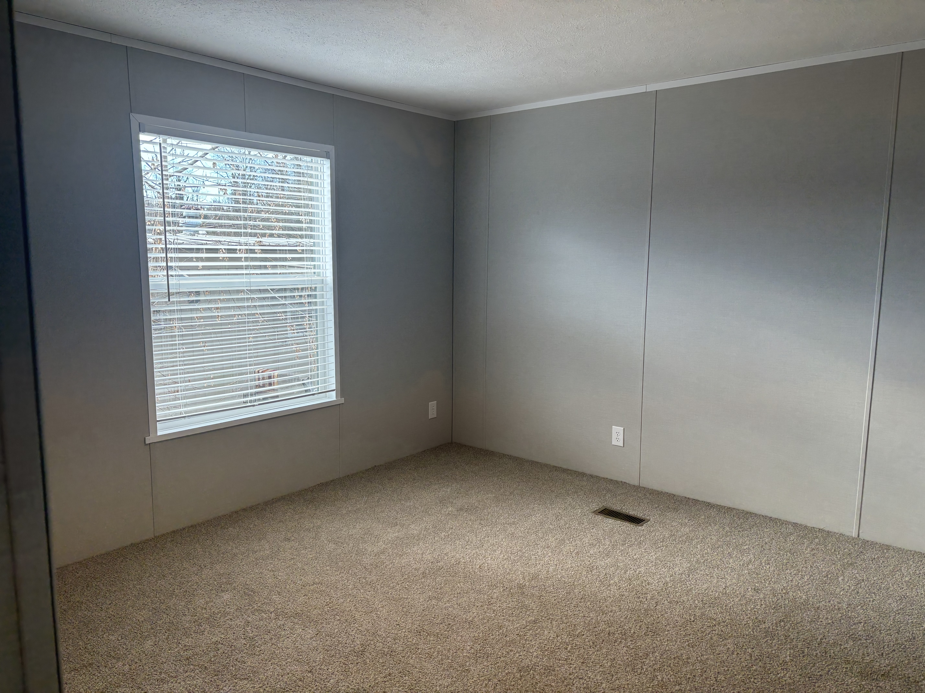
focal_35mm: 26
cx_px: 462
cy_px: 346
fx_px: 695
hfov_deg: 67.3
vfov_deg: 53.1
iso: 64
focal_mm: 5.96
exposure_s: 1/120
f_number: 1.6
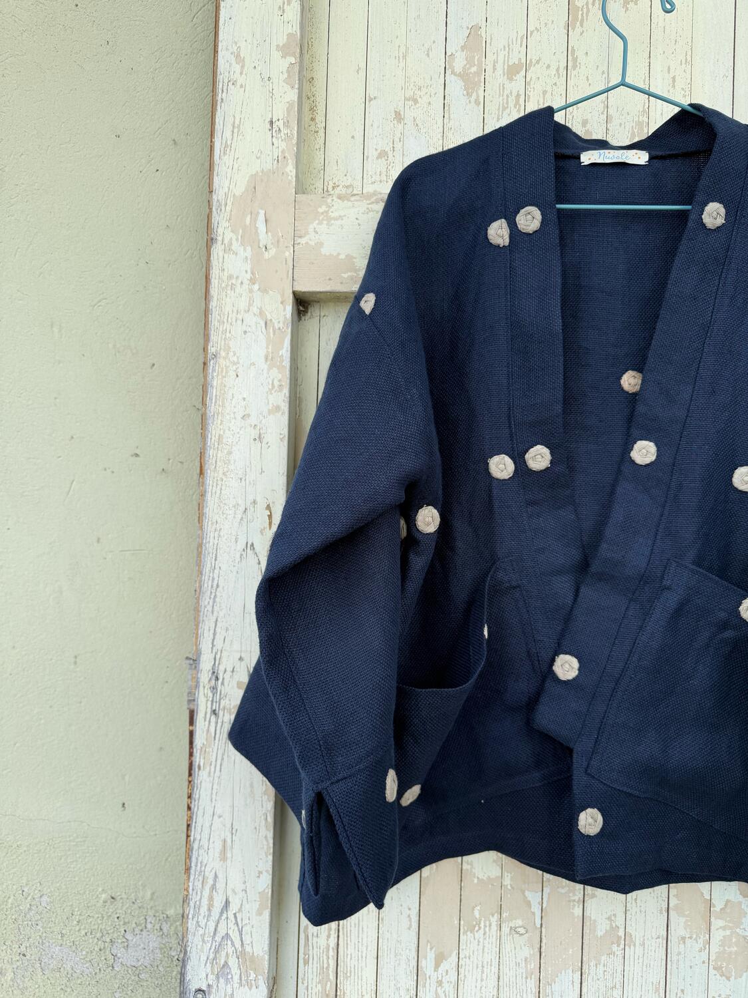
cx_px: 374
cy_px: 499
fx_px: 691
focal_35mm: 24
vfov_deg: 71.6
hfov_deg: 56.8
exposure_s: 1/1018
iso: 80
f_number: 1.78
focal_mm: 6.76
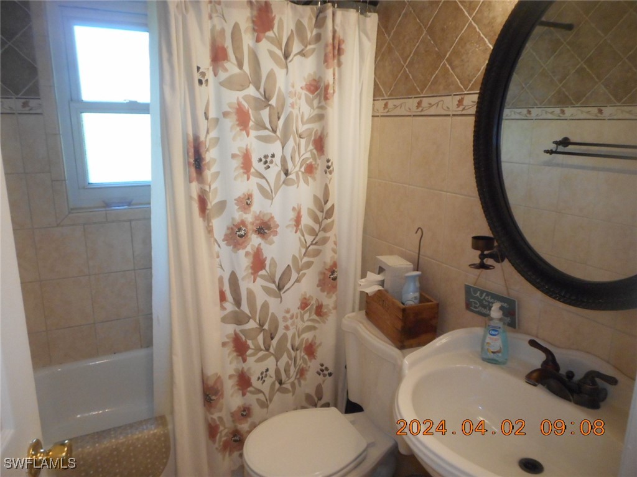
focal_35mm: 25
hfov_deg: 69.4
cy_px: 238
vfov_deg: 54.9
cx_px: 318
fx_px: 460
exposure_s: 1/25
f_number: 3.7
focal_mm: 4.5
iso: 400
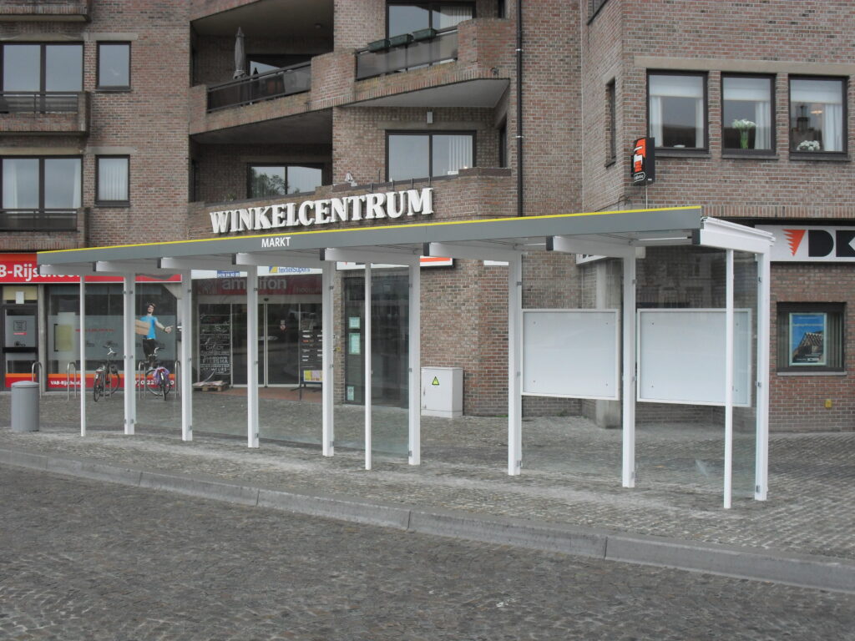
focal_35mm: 42
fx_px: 1037
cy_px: 320
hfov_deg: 44.8
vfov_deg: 34.3
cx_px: 428
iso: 100
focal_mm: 7.5
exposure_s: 1/45
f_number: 3.6
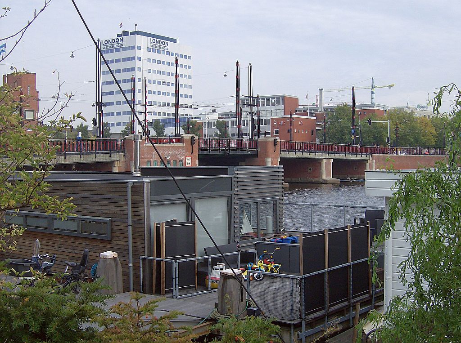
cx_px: 230
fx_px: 611
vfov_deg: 31.4
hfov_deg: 41.3
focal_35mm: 46
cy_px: 172
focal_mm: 7.7
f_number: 5.1
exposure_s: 1/358
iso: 100
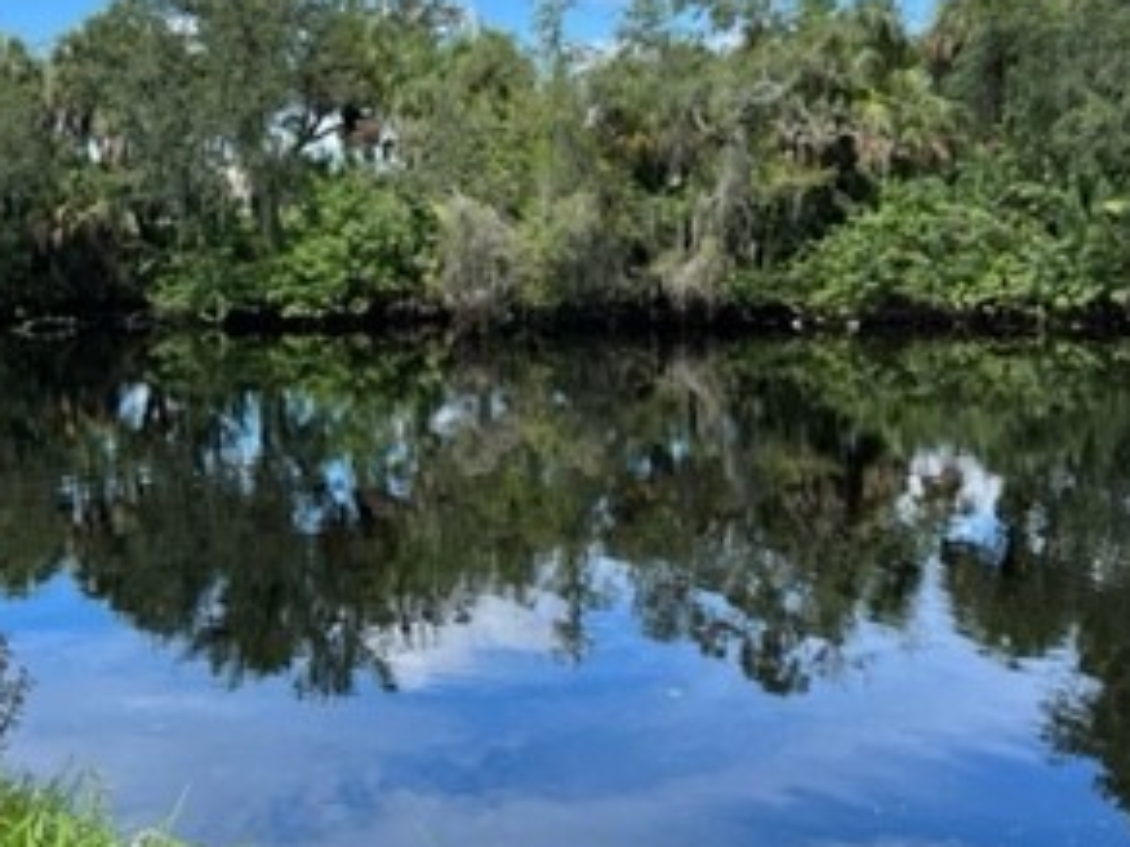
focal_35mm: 57
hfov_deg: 33.5
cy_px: 321
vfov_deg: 25.6
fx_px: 1861
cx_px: 379
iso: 50
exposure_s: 1/2762
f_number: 1.5
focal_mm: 5.7
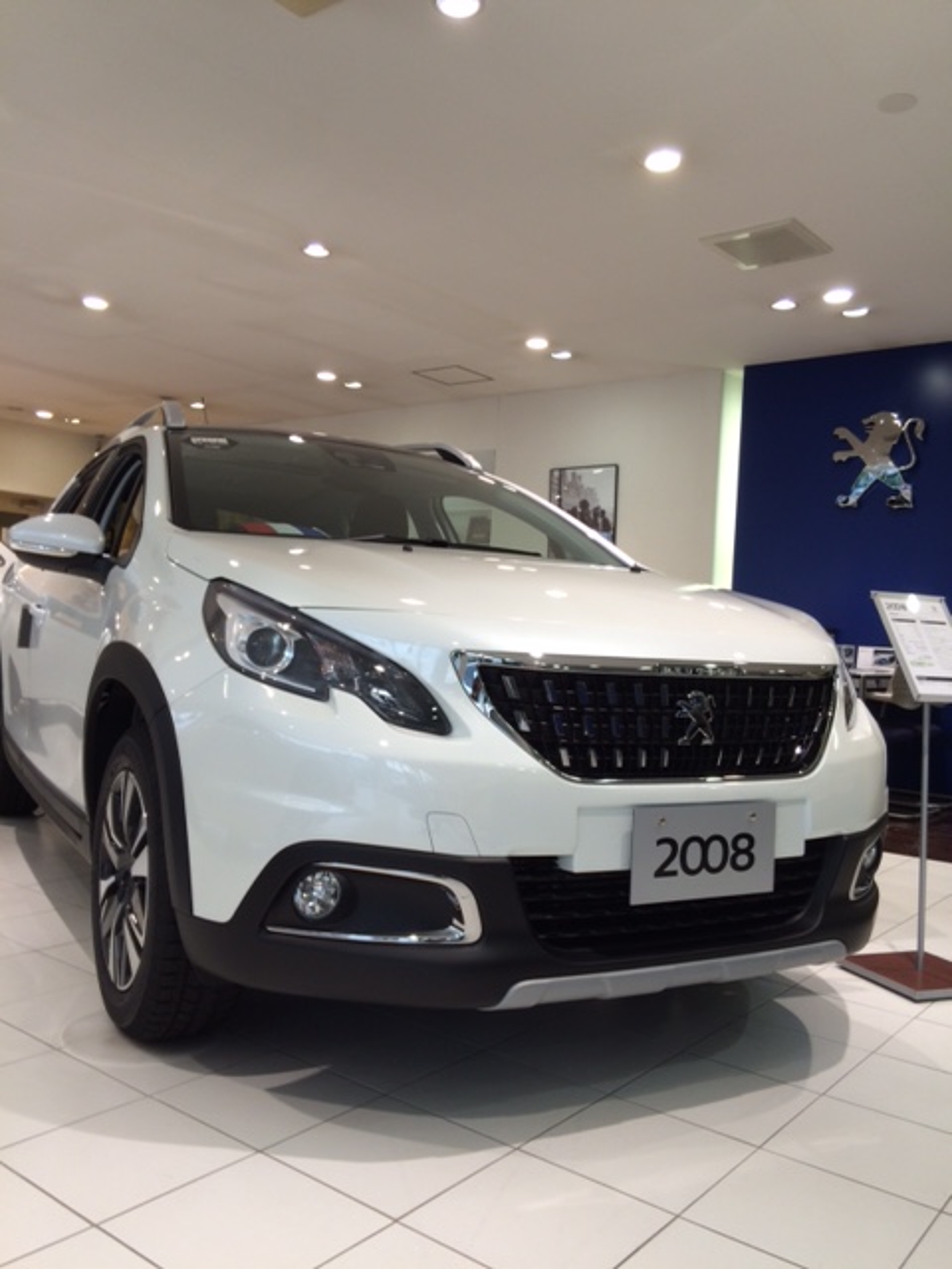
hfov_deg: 48.2
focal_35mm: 29
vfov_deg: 61.7
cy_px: 634
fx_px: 1063
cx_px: 476
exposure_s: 1/60
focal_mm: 4.15
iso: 32
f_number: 2.2
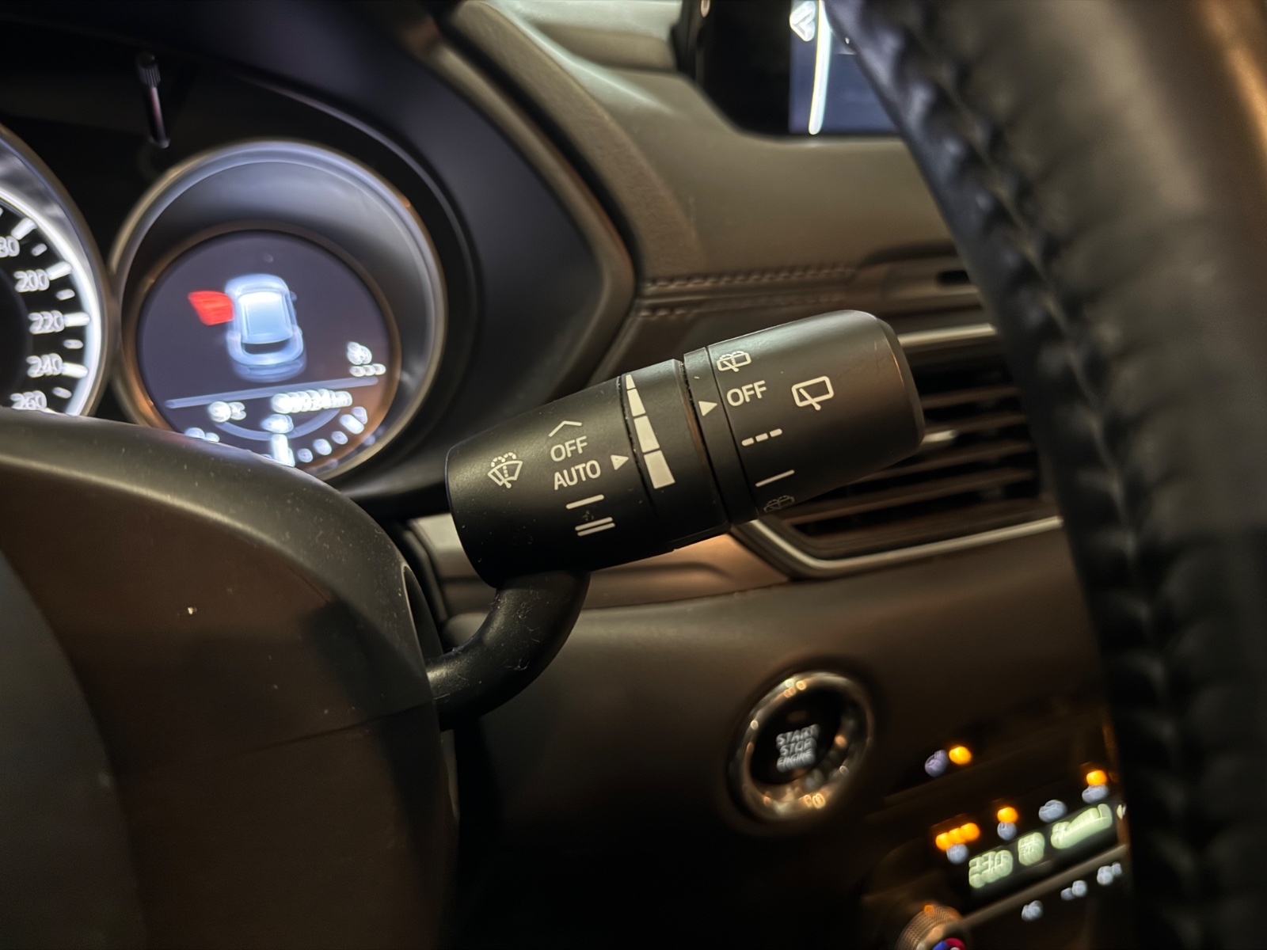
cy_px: 475
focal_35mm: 24
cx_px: 634
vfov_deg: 56.8
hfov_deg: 71.6
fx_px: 878
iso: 1600
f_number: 1.78
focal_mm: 6.76
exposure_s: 1/28
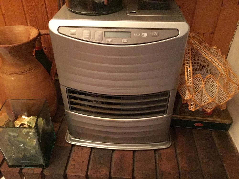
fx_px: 214
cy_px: 90
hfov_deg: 58.4
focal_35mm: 31
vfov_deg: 45.4
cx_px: 120
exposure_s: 1/17
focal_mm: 3.3
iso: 500
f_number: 2.4
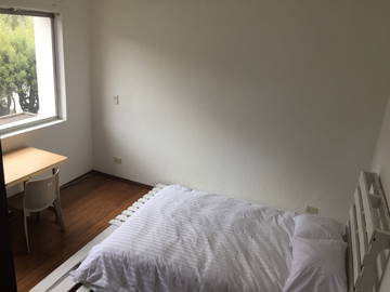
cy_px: 146
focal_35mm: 29
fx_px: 327
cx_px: 195
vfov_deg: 48.2
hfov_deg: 61.7
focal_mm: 4.15
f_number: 2.2
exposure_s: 1/120
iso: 50
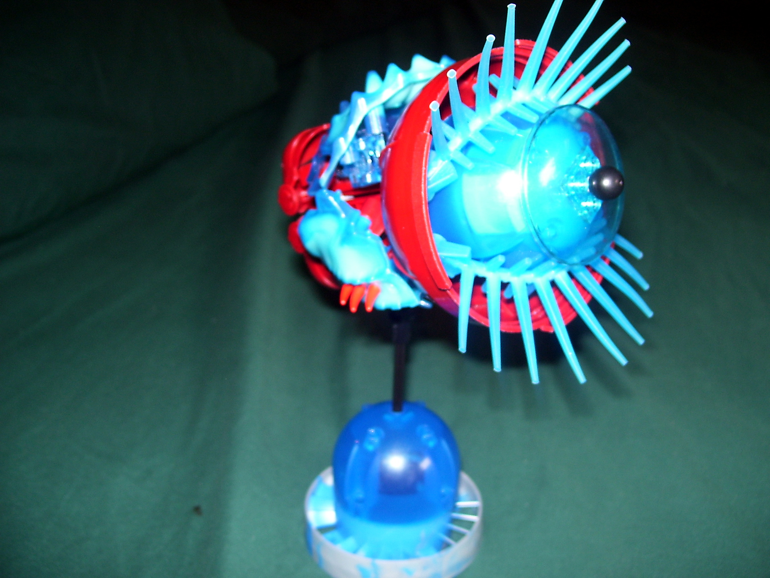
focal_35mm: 36
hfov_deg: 51.4
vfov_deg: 39.7
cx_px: 385
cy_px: 289
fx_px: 801
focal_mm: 6
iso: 80
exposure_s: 1/60
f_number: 2.7
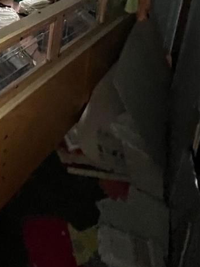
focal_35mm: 33
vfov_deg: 39.5
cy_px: -55
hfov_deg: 38.4
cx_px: 2
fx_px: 254
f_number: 1.8
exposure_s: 1/36
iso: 1000
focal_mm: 1.57
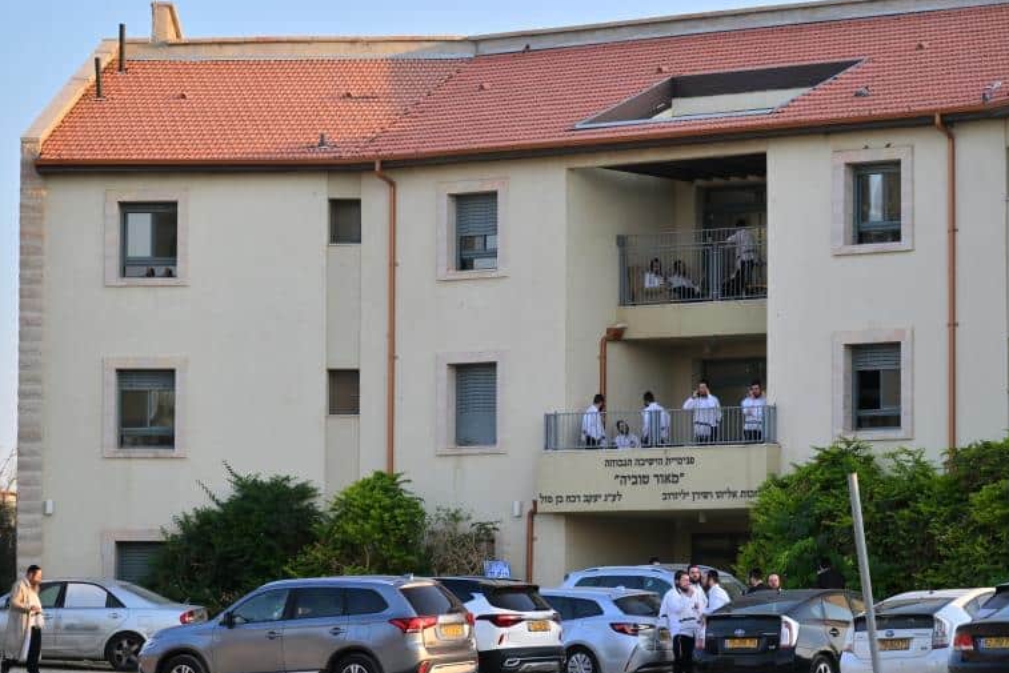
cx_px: 660
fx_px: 3980
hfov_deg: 14.4
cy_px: 380
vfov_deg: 9.7
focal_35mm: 142
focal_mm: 105
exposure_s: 1/800
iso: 125
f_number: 4
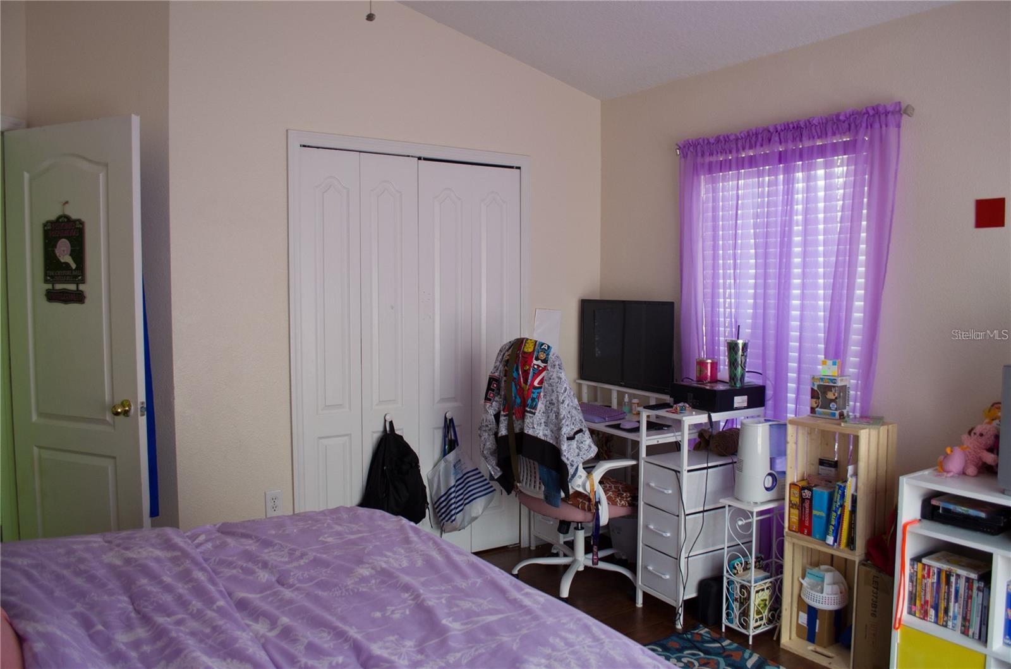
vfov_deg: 47.7
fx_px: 757
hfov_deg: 67.5
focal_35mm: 27
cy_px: 334
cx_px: 506
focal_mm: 18
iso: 800
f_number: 4
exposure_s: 1/60
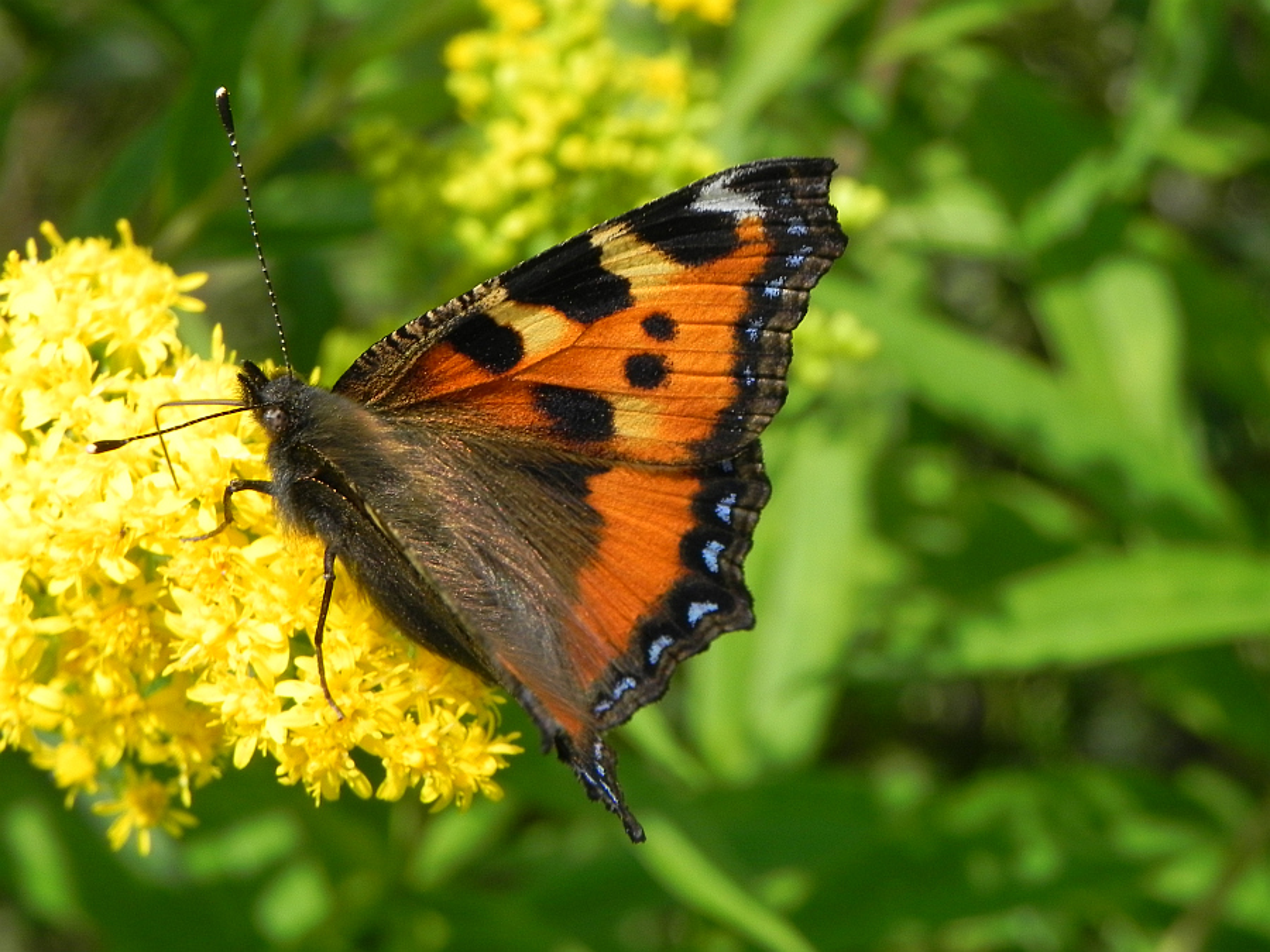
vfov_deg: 14.1
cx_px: 635
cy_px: 476
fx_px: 3852
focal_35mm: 105
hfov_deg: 18.7
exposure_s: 1/520
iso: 160
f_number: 5.6
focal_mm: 18.8
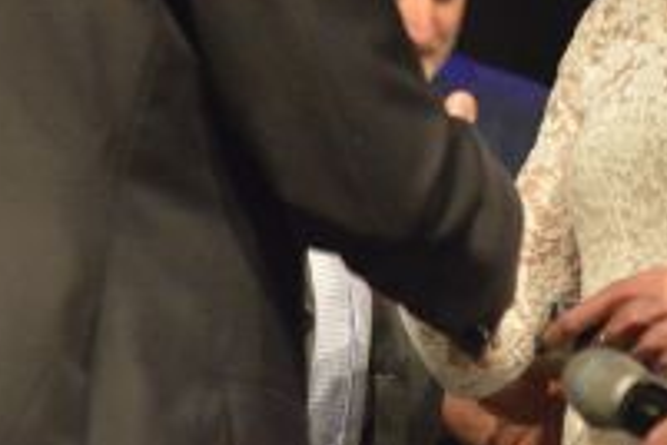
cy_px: -151
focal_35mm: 351
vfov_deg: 3.9
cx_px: 584
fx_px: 6503
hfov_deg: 5.9
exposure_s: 1/250
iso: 6400
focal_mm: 110
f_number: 4
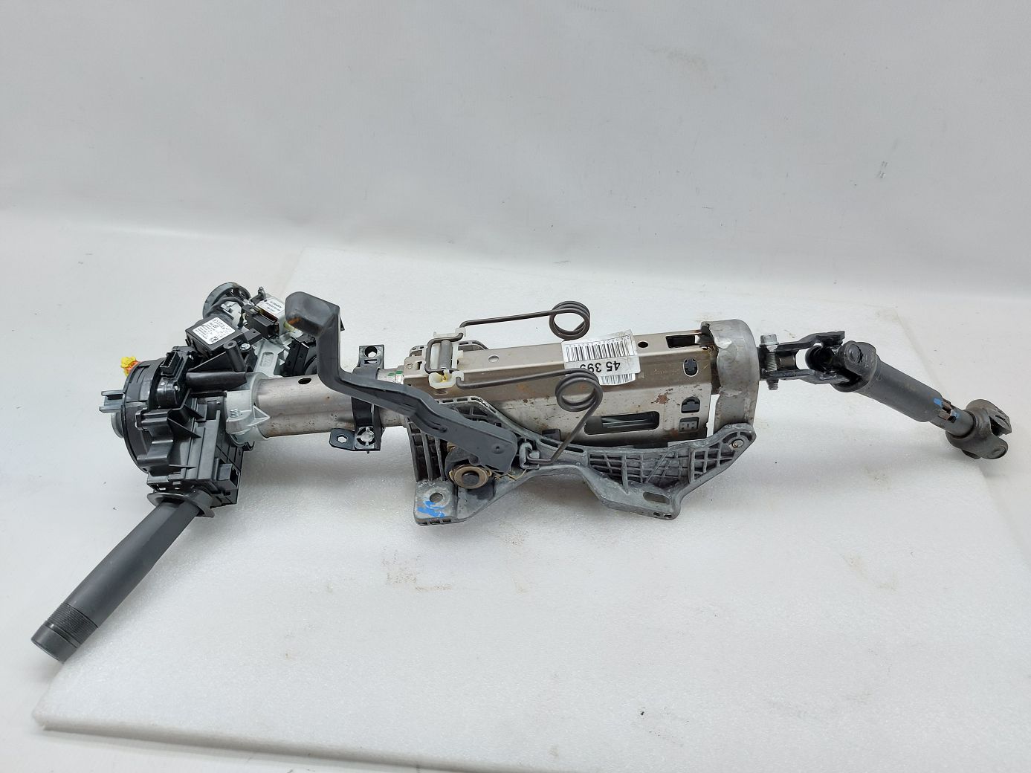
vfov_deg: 56.8
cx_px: 516
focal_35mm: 24
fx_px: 715
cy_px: 386
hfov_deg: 71.6
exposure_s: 1/50
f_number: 1.8
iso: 80
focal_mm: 5.23
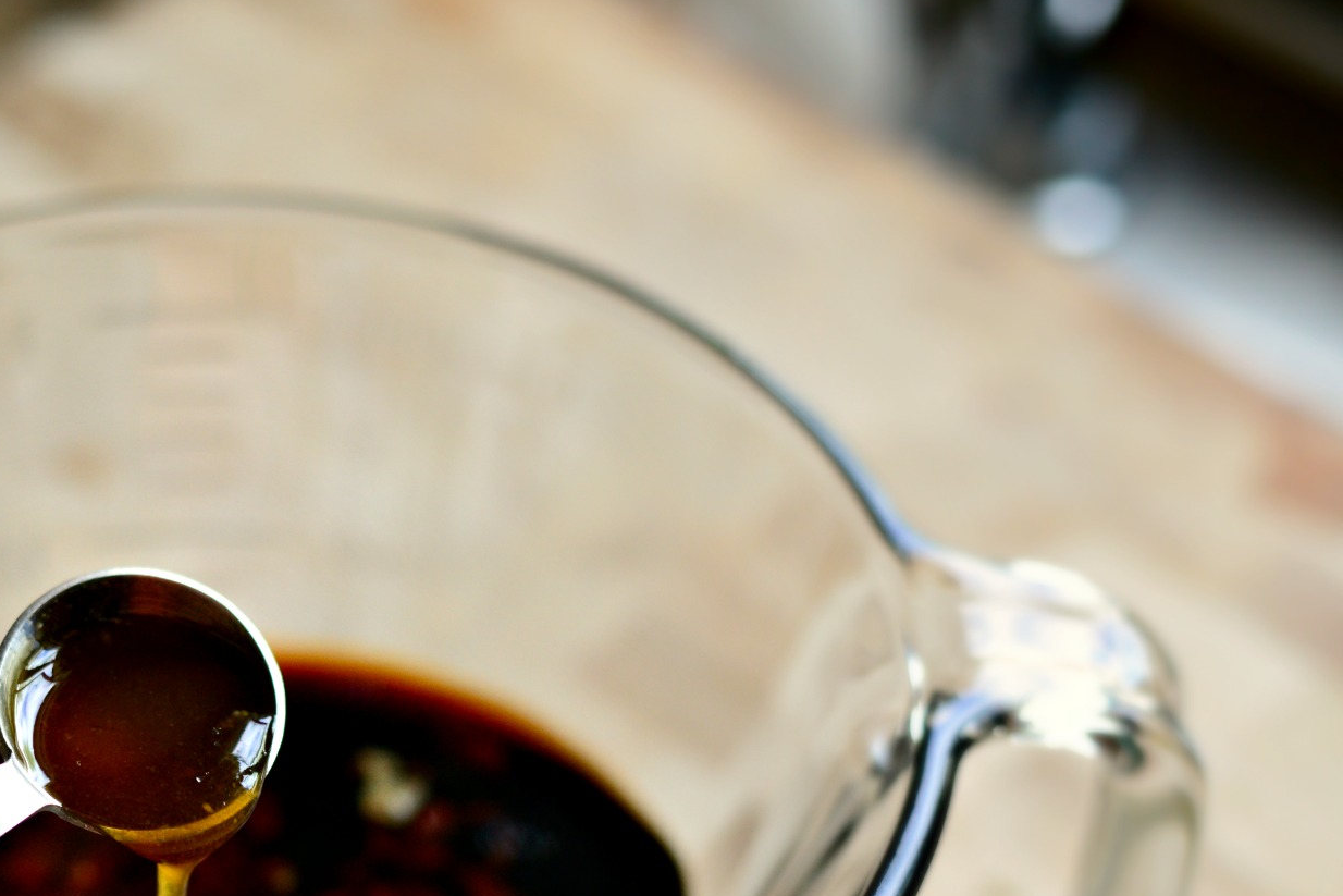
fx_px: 3283
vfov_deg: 15.4
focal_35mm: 88
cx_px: 269
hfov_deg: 22.8
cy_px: 732
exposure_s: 1/500
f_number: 2.8
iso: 1250
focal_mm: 50
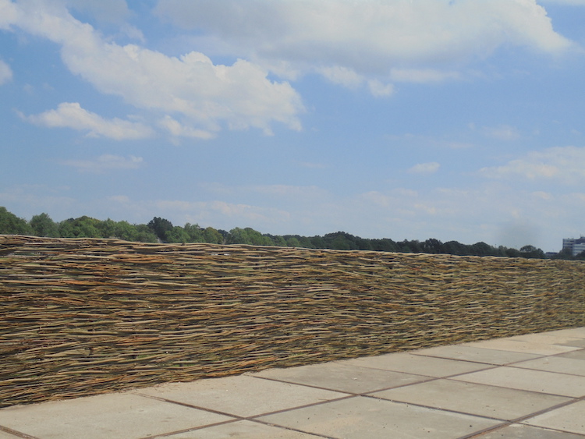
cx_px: 292
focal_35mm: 43
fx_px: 727
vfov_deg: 33.6
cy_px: 220
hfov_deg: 43.8
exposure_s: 1/125
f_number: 14.1
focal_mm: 7.8
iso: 100
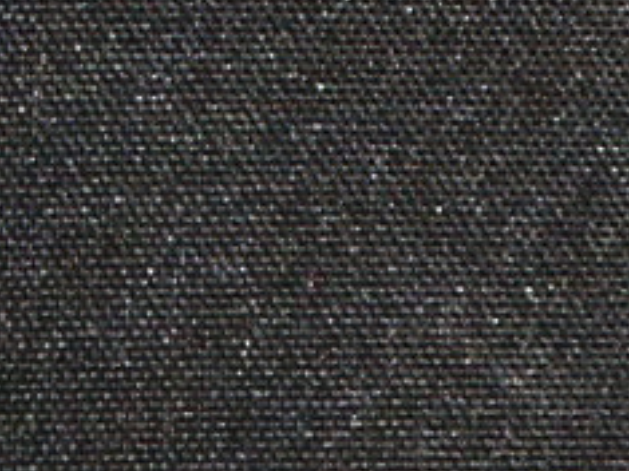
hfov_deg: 5.6
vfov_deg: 4.2
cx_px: 1279
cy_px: 656
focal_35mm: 349
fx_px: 6338
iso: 200
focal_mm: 13.27
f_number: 8
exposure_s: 1/60
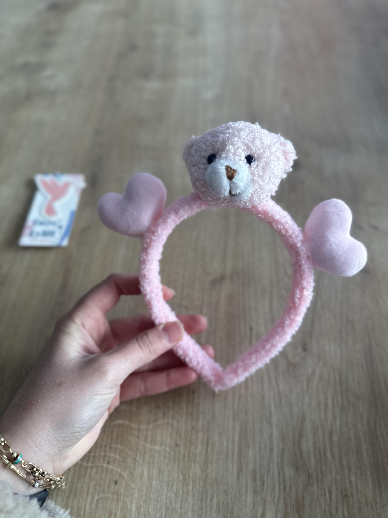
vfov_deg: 71.6
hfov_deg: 56.8
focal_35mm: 24
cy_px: 259
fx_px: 359
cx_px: 194
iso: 64
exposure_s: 1/152
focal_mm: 6.86
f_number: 1.78
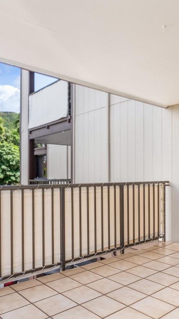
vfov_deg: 66.0
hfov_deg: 40.2
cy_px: 169
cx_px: 97
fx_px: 245
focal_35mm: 29
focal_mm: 10
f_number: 8
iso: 400
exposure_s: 1/80
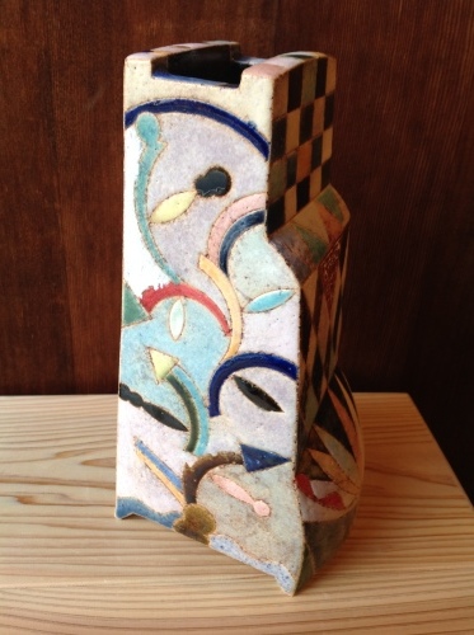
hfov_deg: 40.6
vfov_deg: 52.7
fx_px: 641
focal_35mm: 35
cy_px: 318
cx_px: 237
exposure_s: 1/15
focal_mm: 4.28
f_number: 2.4
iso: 64
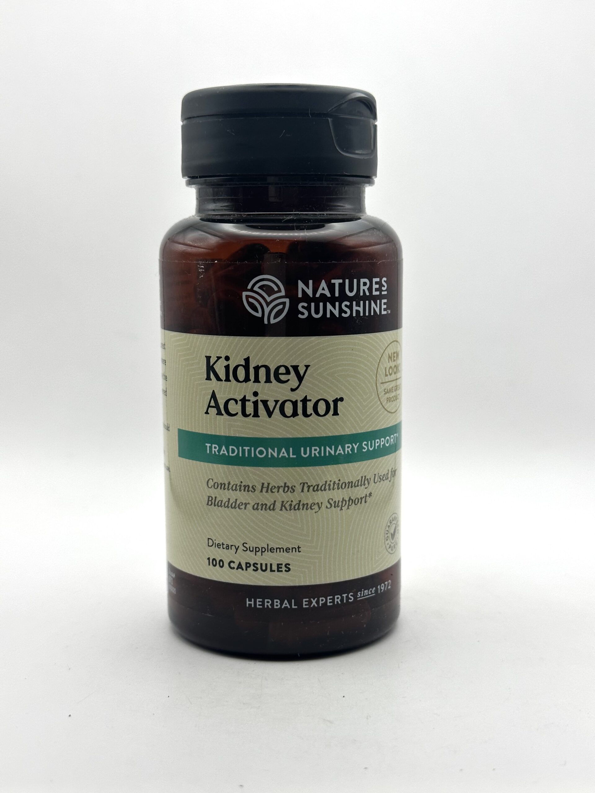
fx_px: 1100
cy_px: 396
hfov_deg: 30.3
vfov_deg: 39.7
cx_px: 298
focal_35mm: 48
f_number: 1.78
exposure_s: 1/339
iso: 64
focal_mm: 6.86
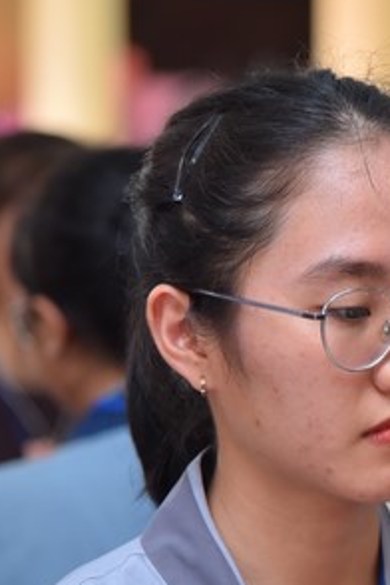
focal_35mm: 265
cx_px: 369
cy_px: 537
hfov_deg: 5.2
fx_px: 4306
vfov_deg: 7.7
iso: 640
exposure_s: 1/80
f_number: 4
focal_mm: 120
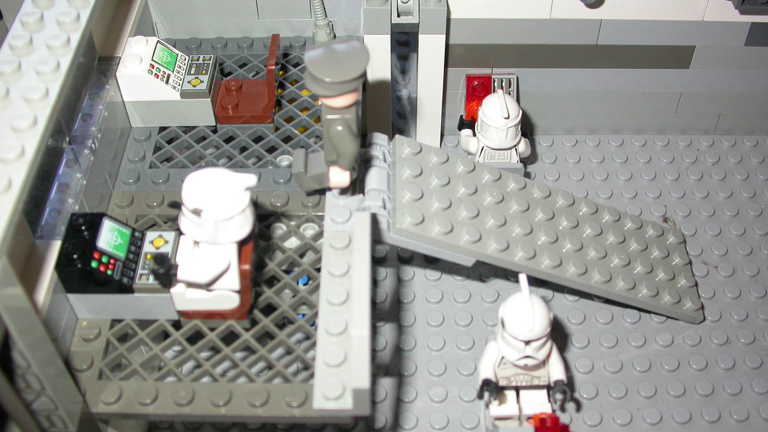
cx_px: 381
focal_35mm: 42
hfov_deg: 48.4
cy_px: 208
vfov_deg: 28.3
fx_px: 855
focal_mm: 7.85
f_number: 2.6
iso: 100
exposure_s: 1/60
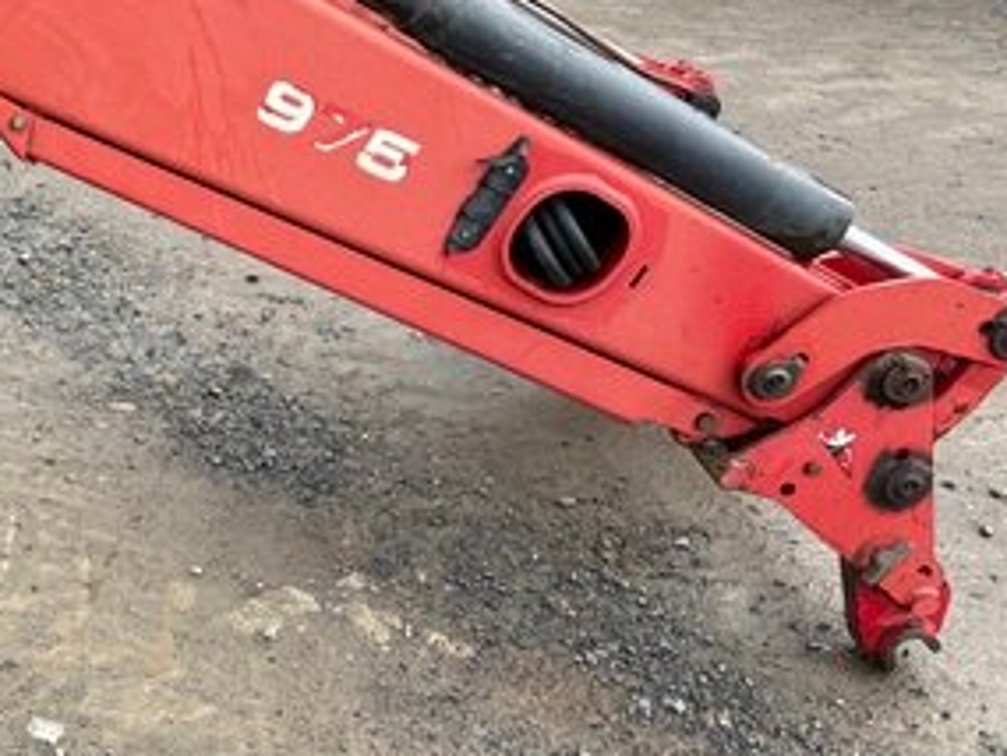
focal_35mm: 59
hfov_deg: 28.4
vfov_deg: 24.8
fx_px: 1717
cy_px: 295
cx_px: -201
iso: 80
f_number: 1.78
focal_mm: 6.76
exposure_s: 1/671
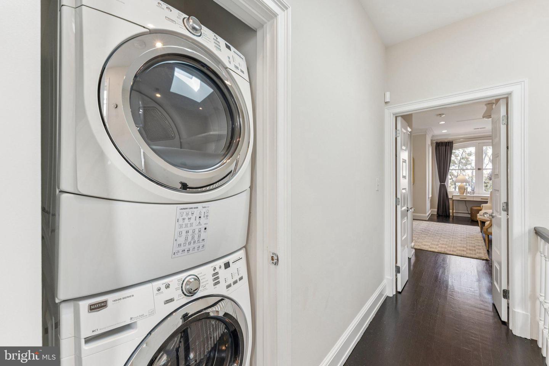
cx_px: 274
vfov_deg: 78.8
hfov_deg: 101.9
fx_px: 223
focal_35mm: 15
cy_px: 183
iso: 200
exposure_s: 1/20
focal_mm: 14.6
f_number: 8
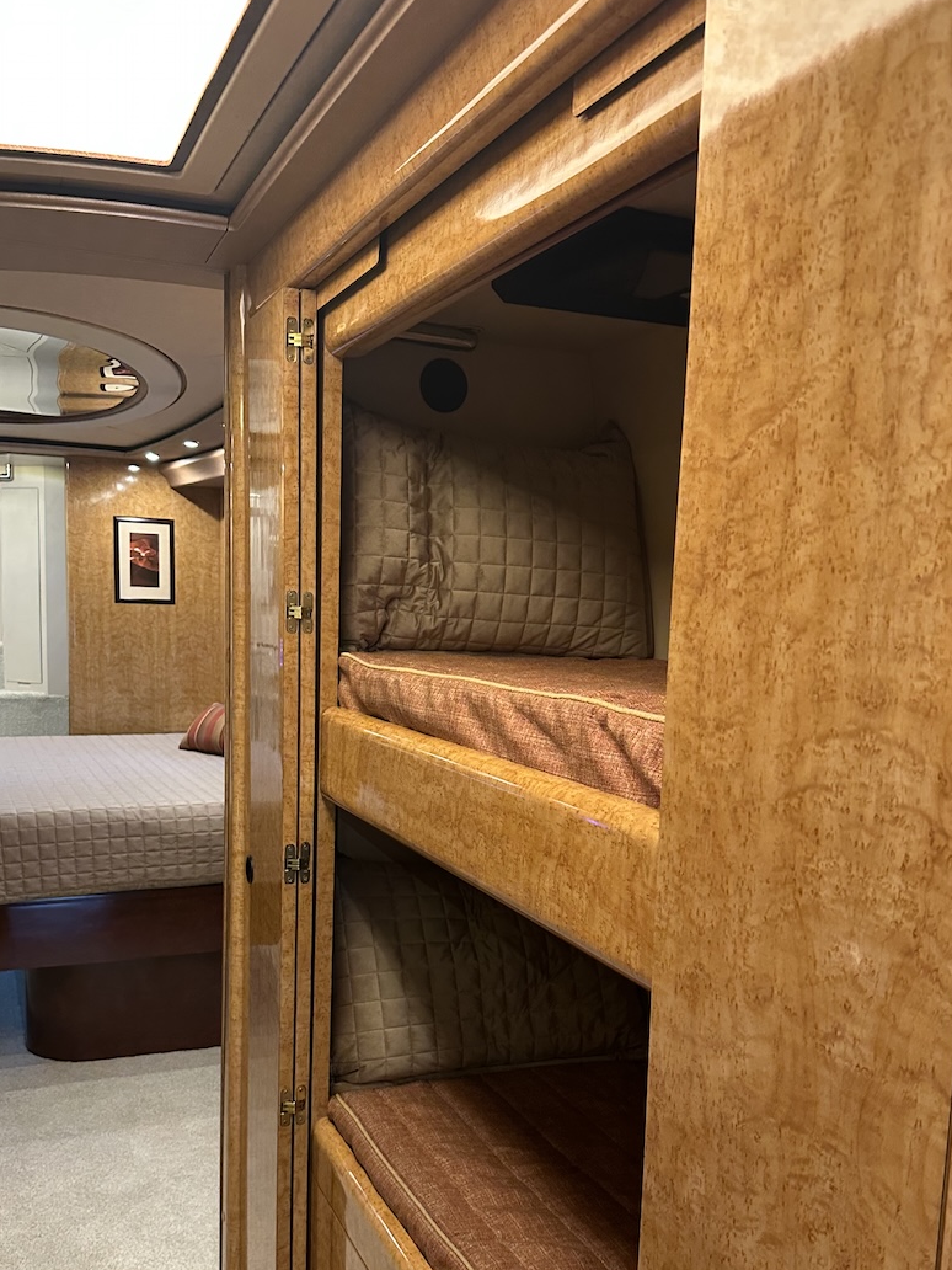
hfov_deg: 45.4
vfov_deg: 58.1
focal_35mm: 31
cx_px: 455
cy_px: 735
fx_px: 1137
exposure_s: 1/60
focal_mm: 6.86
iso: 400
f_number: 1.78
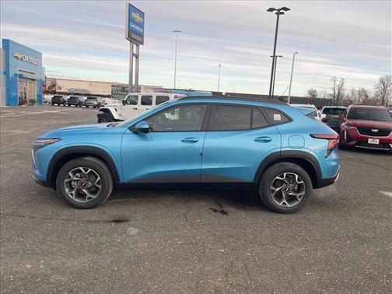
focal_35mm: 26
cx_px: 196
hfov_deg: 67.3
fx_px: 294
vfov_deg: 53.1
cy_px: 147
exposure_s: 1/228
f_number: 1.6
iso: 32
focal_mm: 4.2
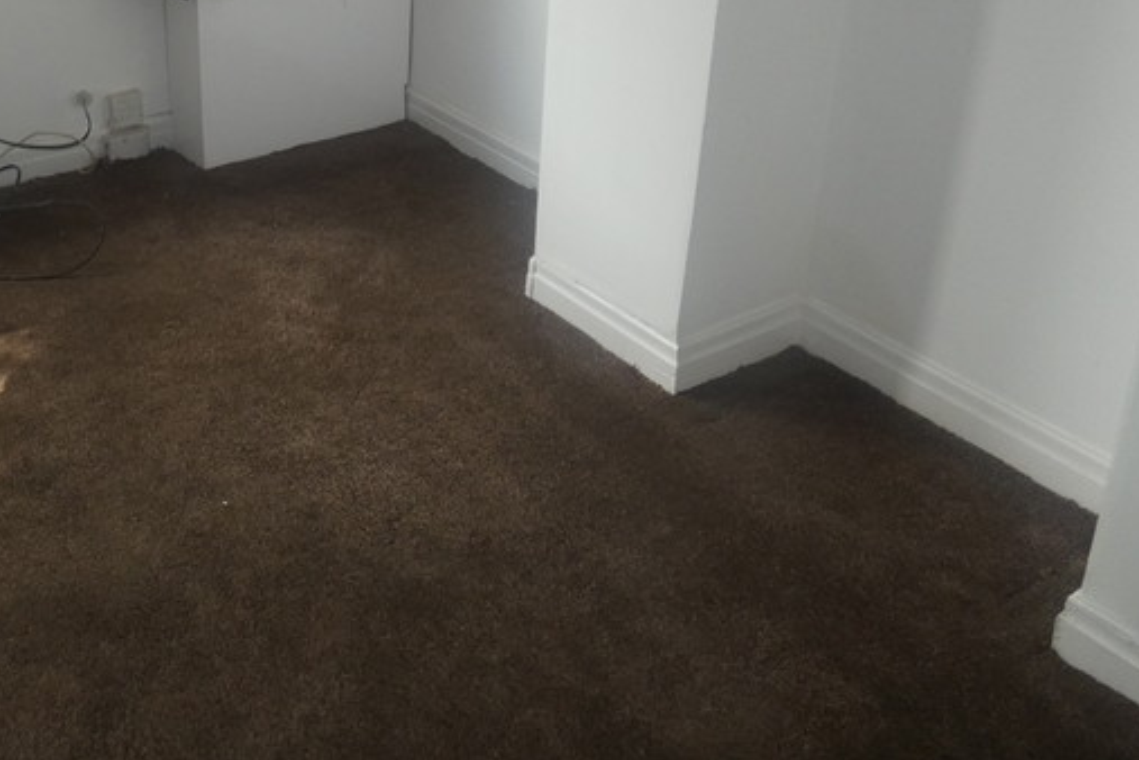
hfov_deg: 44.2
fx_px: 1329
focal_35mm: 42
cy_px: 63
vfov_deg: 30.4
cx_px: 234
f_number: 2.8
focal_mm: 3.6
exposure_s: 1/60
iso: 125
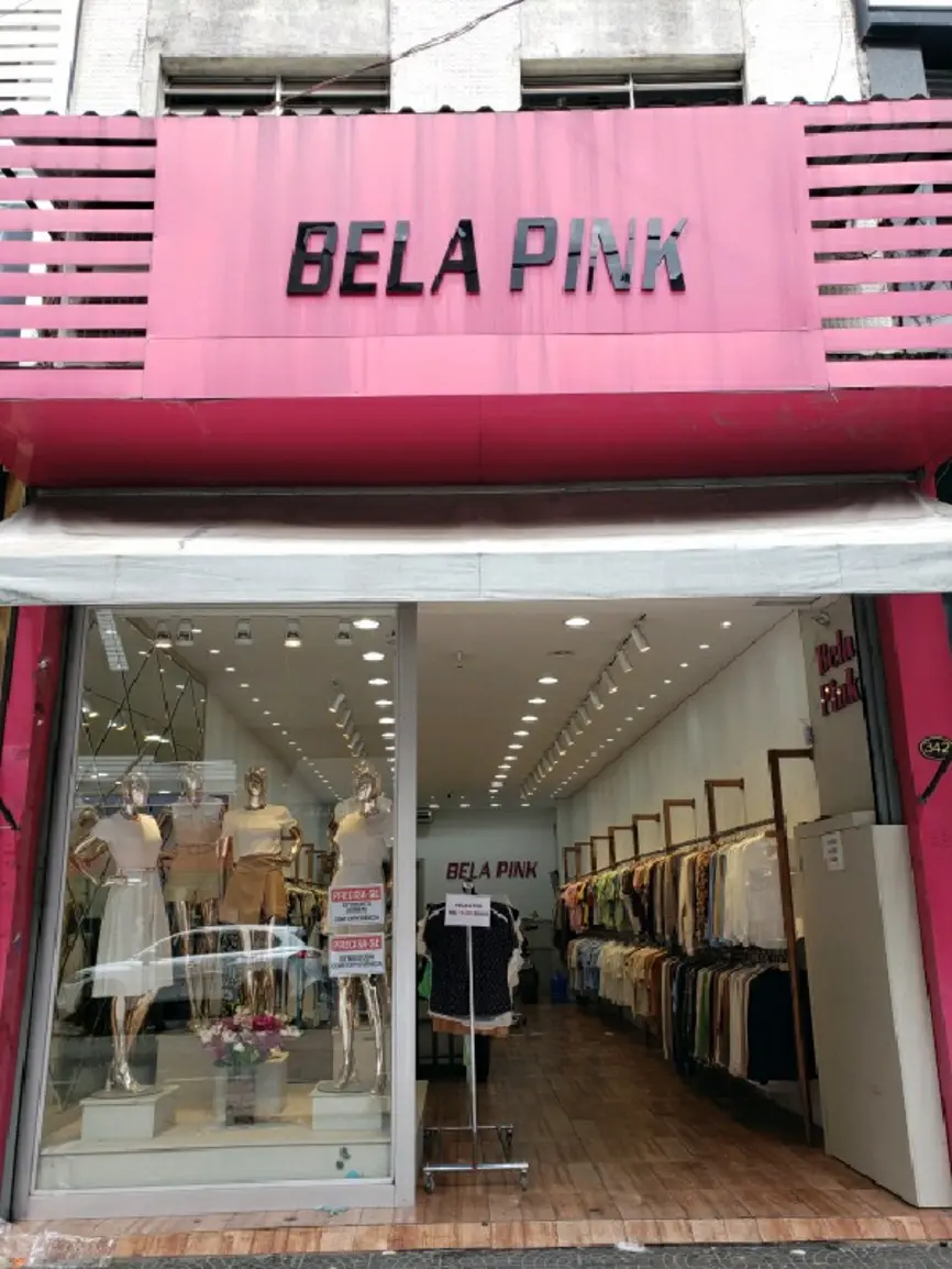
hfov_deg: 53.1
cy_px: 634
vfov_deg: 67.3
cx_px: 476
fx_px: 953
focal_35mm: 26
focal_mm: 4.3
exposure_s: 1/250
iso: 50
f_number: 2.4
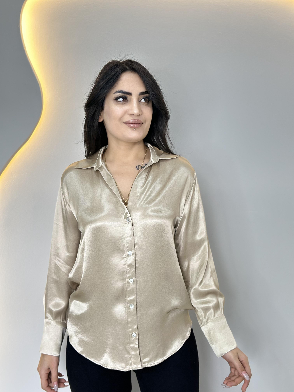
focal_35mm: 48
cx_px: 147
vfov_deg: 39.7
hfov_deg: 30.3
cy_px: 196
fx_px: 544
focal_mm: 6.86
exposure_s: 1/50
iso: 80
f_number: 1.78
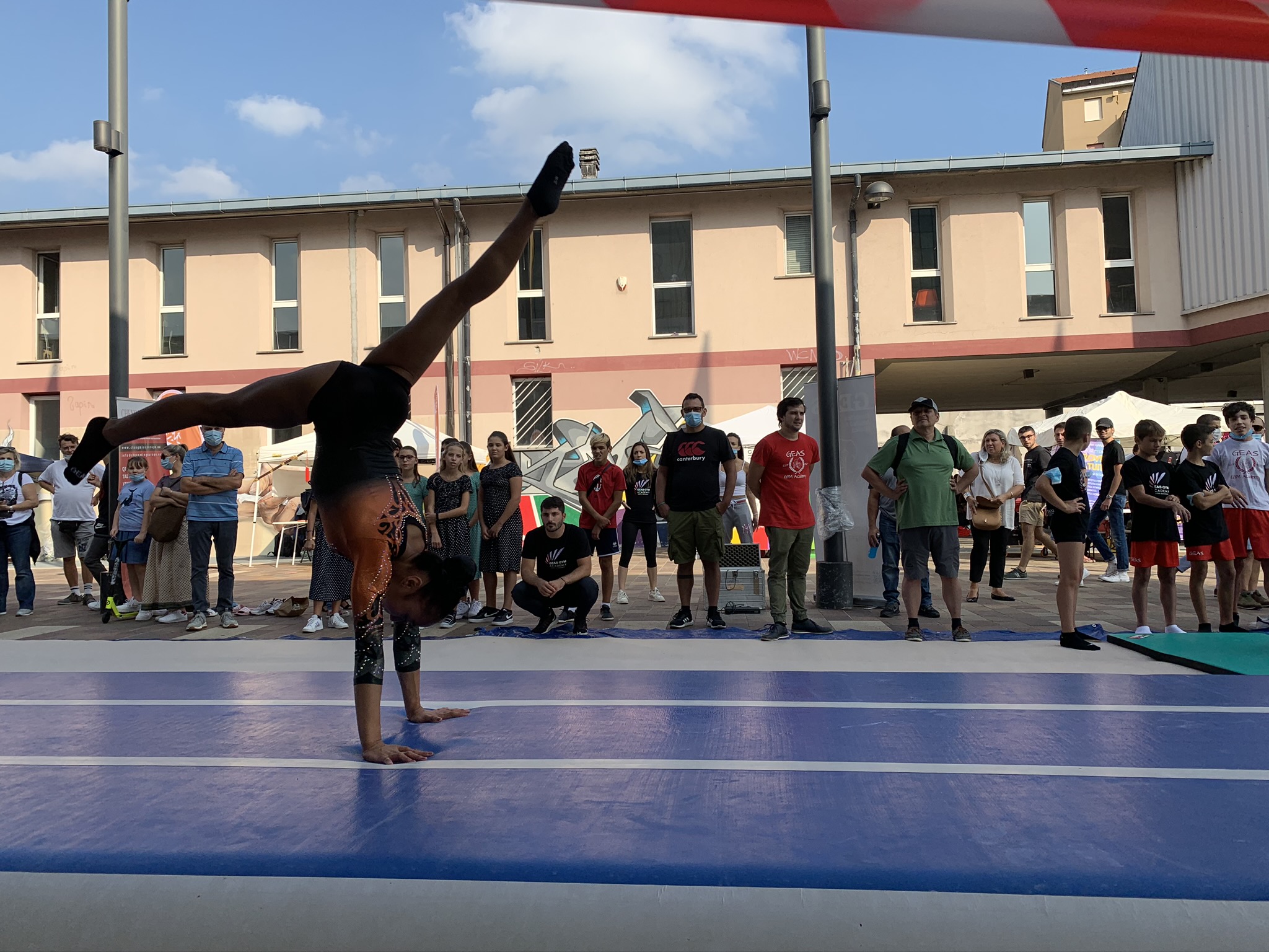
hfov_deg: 67.3
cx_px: 634
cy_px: 476
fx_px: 953
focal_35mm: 26
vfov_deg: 53.1
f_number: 1.8
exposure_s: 1/2075
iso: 25
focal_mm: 4.25
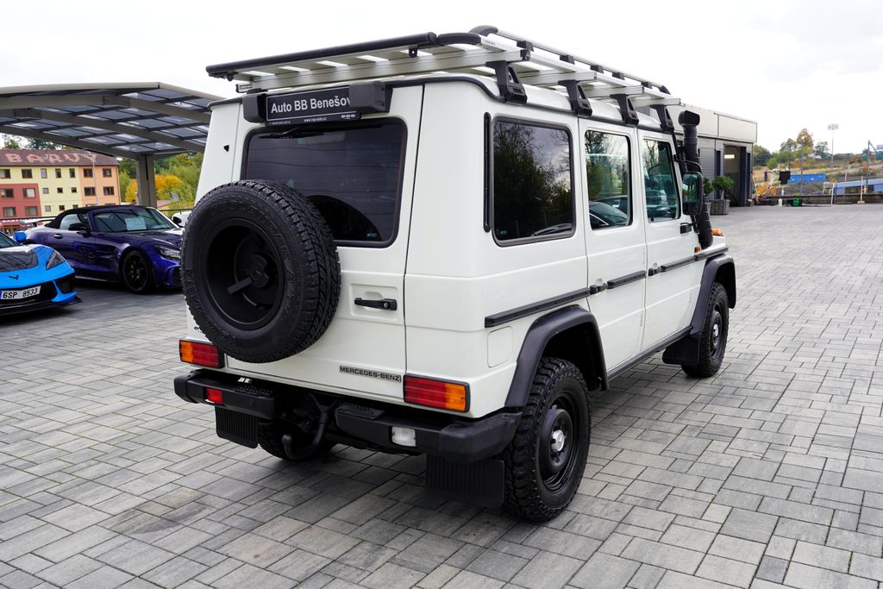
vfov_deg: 42.3
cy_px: 294
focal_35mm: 31
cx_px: 442
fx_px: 760
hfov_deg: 60.3
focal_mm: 31
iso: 100
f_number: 6.3
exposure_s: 1/100
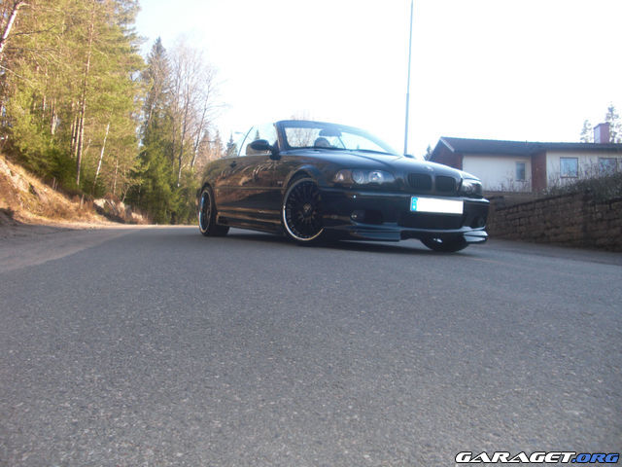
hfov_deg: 51.4
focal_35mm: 36
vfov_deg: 39.7
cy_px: 234
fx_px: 647
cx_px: 311
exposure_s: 1/125
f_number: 2.8
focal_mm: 6.3
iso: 50
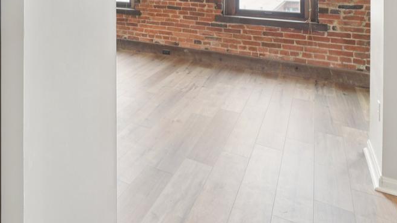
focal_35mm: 32
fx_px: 337
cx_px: -8
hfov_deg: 48.8
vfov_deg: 32.1
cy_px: -26
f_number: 8
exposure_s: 1/2.5
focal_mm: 14
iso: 400
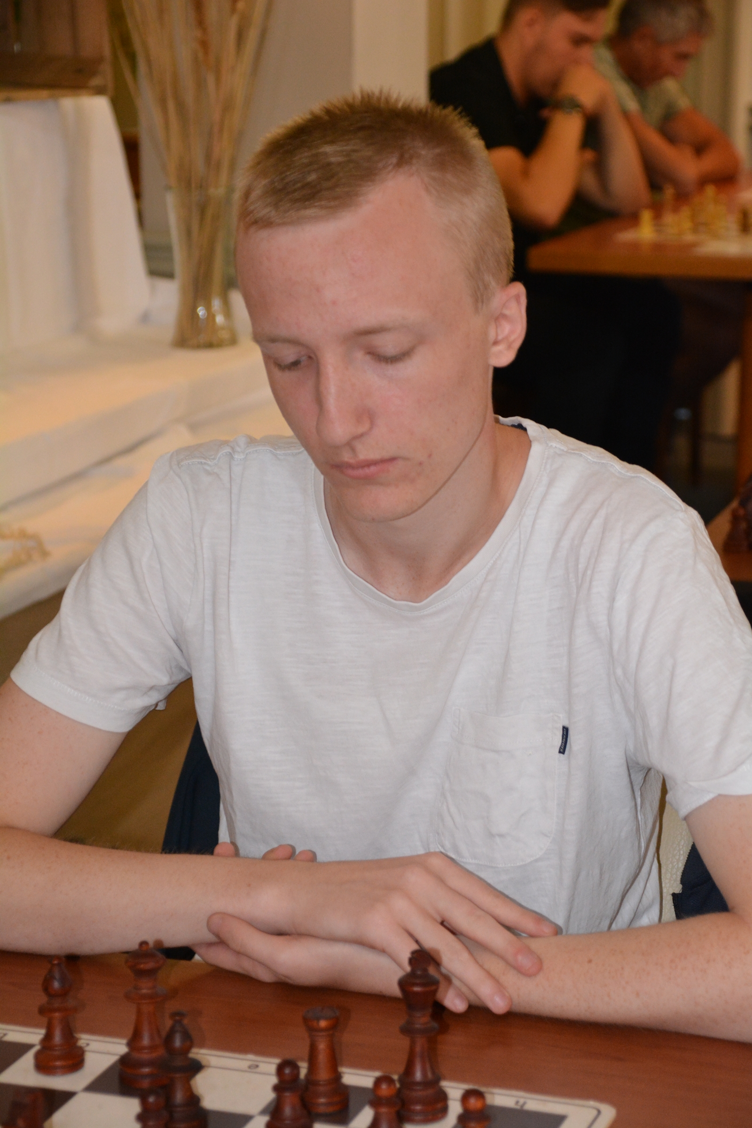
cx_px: 376
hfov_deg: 14.7
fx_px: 2914
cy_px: 564
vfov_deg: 21.9
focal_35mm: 93
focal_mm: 62
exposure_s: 1/60
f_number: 5
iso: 1800
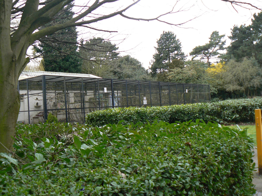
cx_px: 131
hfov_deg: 51.4
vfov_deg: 39.7
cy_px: 98
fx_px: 272
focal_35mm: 36
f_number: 4
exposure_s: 1/100
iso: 80
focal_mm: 6
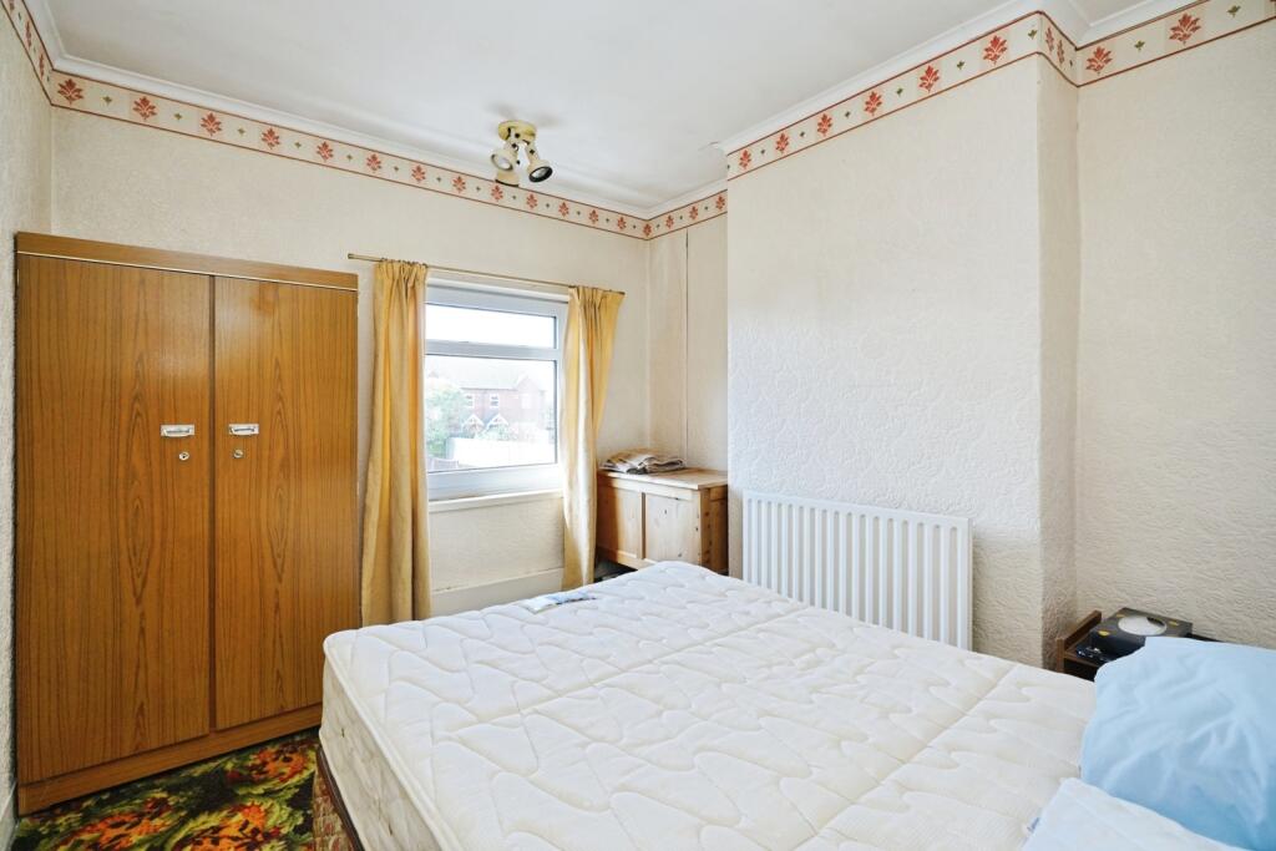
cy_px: 426
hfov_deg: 96.7
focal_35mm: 16
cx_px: 638
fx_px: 567
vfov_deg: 73.8
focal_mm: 16
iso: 1250
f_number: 7.1
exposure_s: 1/80
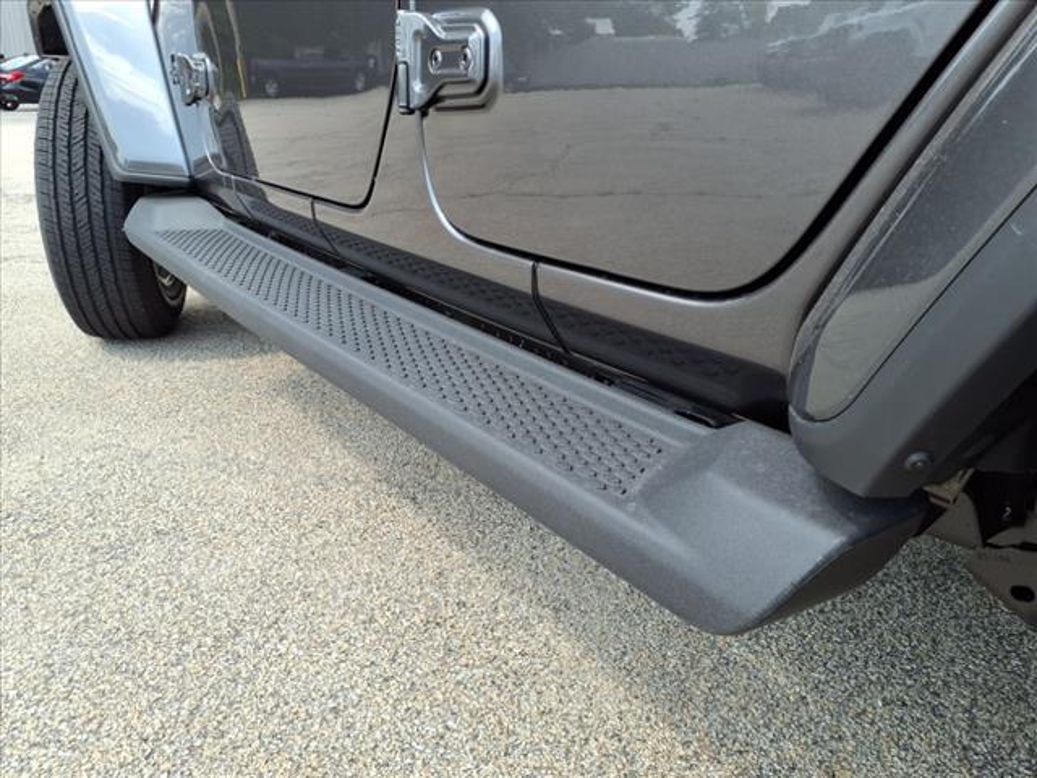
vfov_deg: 51.4
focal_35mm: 27
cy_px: 389
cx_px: 518
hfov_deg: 65.3
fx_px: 809
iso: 40
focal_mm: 3.58
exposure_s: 1/357
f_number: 1.9
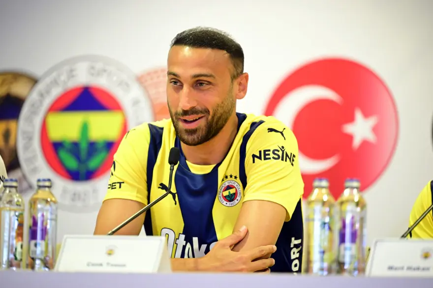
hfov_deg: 10.3
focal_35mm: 200
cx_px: 216
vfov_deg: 6.9
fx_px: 2405
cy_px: 144
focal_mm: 200
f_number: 2.8
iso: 2000
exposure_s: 1/80
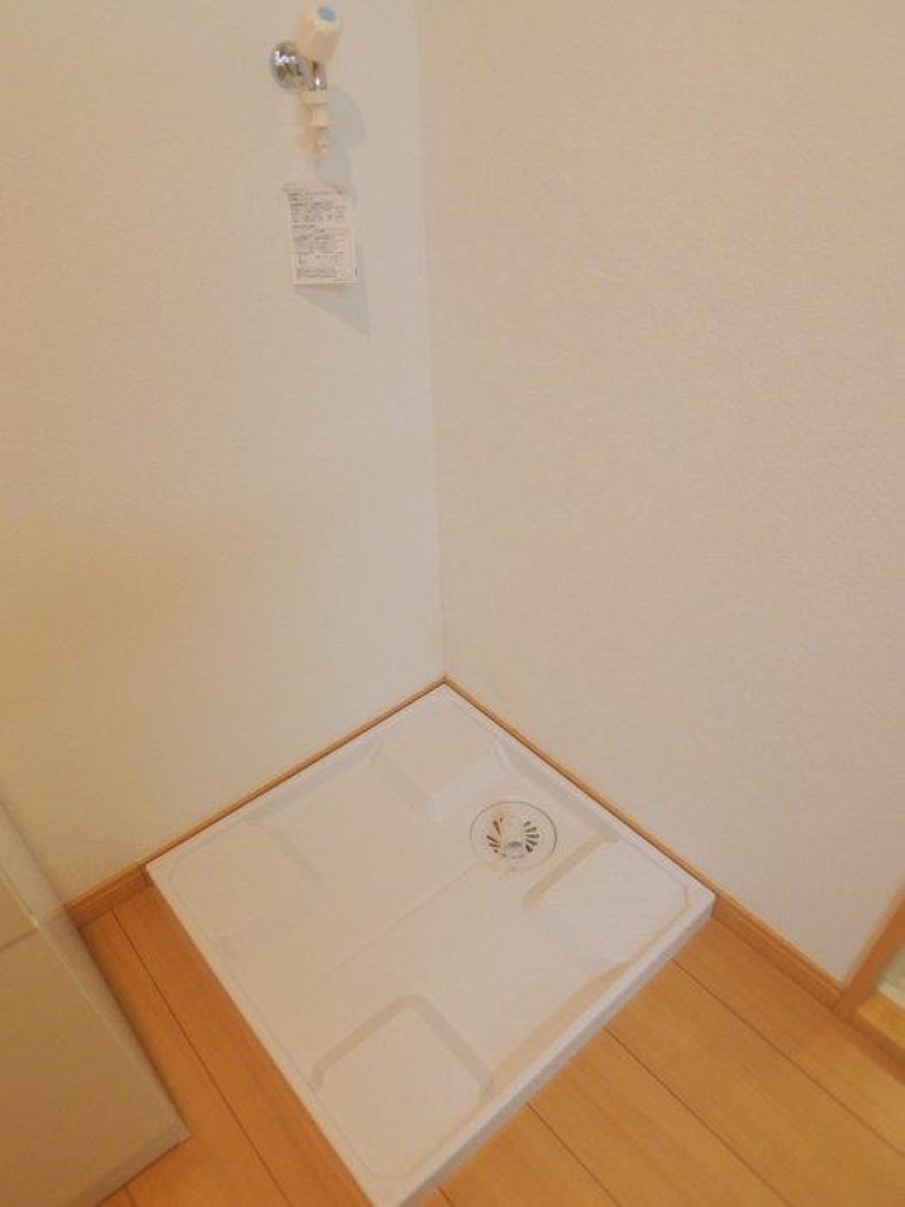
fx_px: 1046
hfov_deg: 46.8
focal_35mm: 30
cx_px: 452
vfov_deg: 60.0
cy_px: 604
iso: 250
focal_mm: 6.4
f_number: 2.2
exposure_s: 1/60
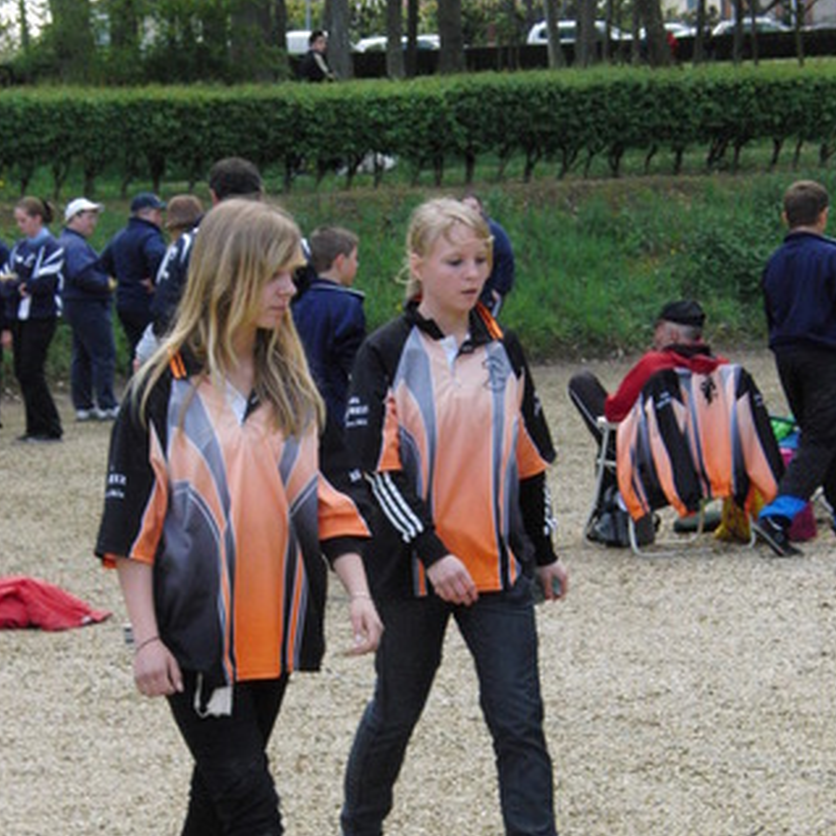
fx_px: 3716
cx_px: 405
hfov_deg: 12.8
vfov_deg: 12.8
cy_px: 519
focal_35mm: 136
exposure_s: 1/500
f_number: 4
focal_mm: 19.2
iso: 400
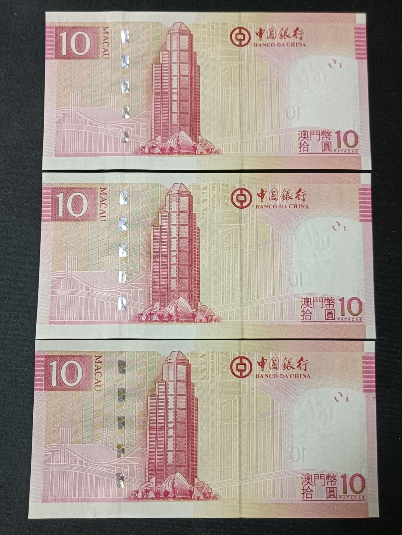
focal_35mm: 39
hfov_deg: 36.8
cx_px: 201
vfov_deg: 47.9
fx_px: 604
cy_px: 268
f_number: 1.8
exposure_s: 1/33.3
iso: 1183
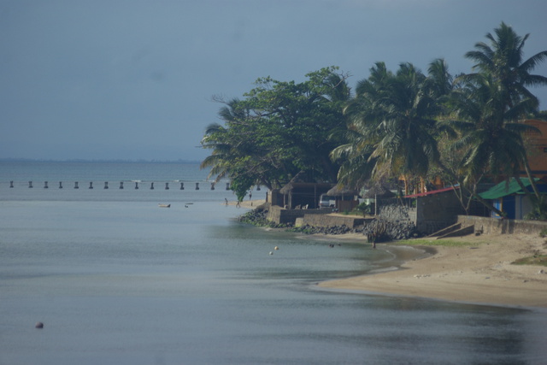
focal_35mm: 255
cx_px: 274
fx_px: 3875
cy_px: 182
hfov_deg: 8.1
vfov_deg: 5.4
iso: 100
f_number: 4.5
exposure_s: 1/250
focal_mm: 170
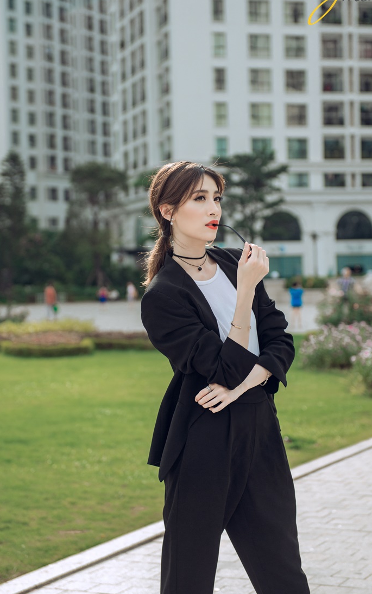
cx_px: 201
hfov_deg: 15.7
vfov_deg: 24.9
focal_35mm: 83
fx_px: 1345
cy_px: 292
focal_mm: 70
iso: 200
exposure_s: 1/1000
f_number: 3.5
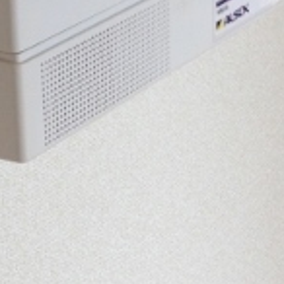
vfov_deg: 13.3
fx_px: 1188
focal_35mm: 128
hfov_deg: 13.6
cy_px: -33
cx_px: 58
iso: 50
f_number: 2.4
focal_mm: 4.12
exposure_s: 1/30
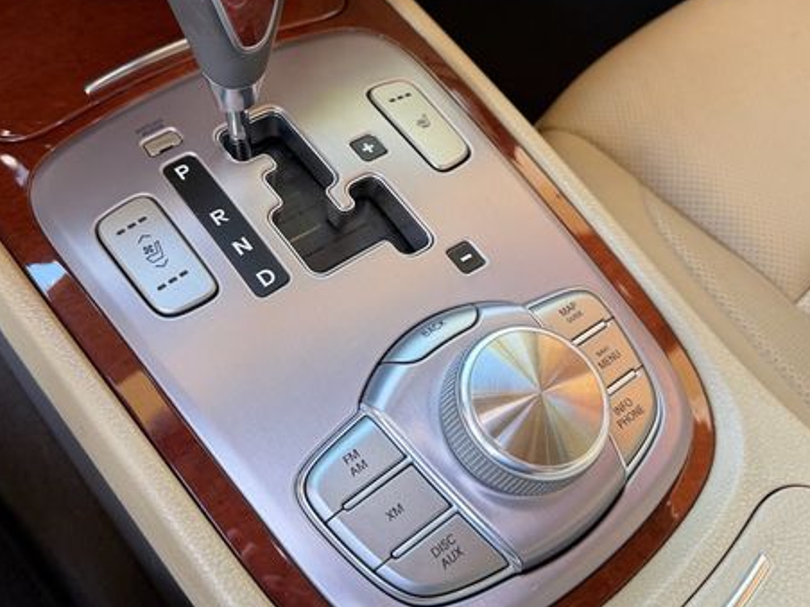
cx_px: 357
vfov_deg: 41.5
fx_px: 796
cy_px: 235
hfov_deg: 53.8
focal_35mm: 34
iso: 200
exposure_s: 1/121
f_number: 1.78
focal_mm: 6.76
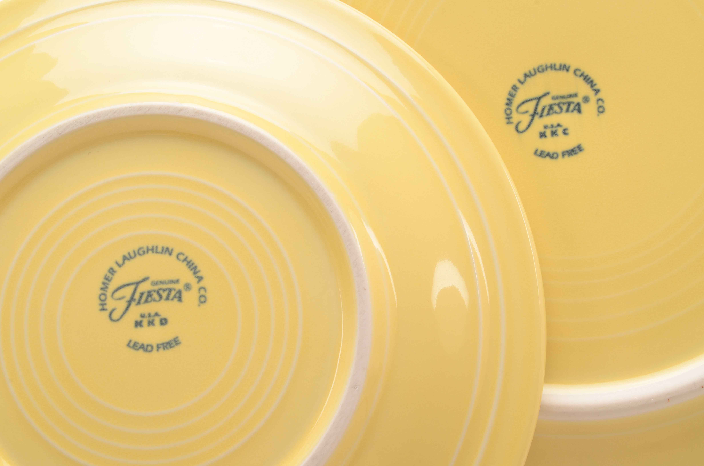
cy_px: 233
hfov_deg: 28.1
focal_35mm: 72
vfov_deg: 18.8
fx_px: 1405
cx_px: 352
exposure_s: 1/160
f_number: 22
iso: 100
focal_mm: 48
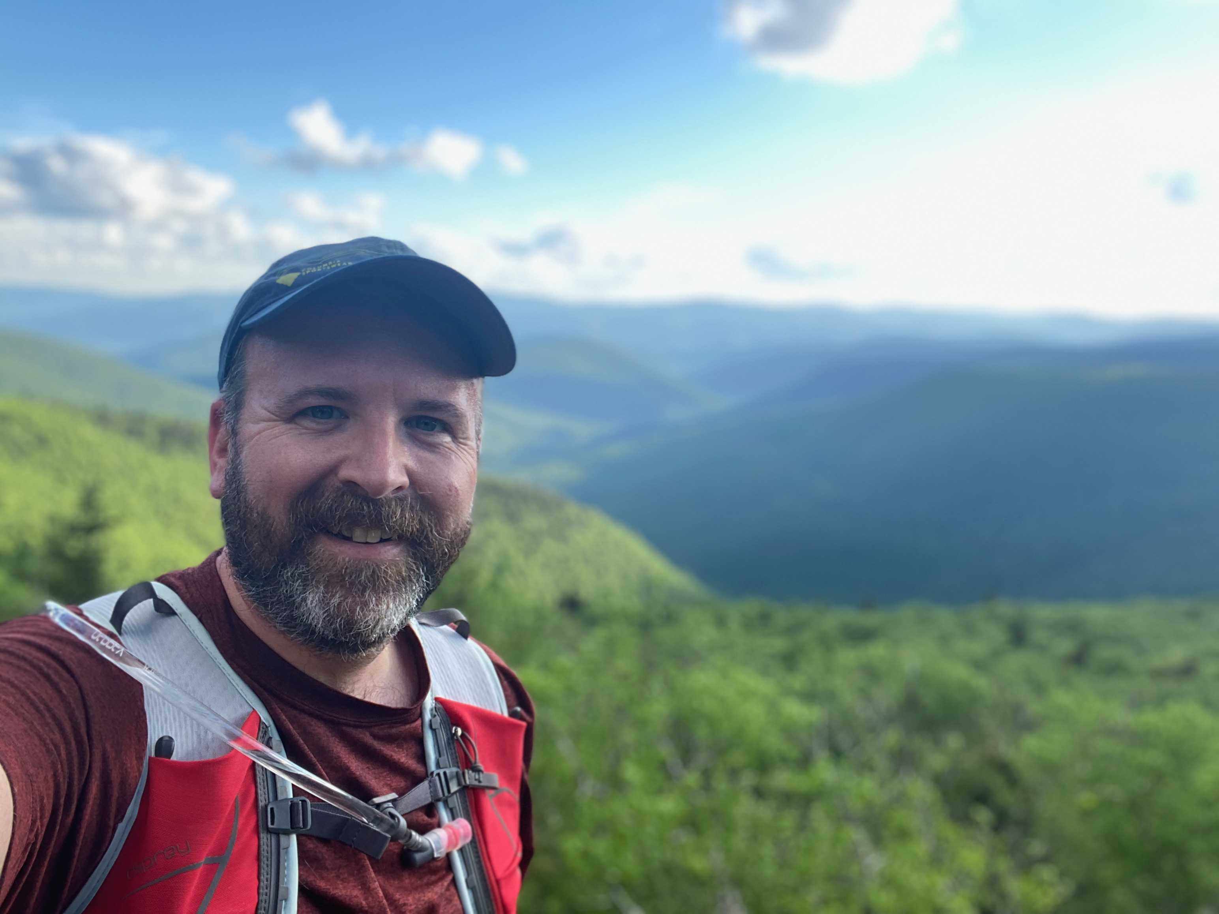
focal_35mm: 30
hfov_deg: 60.0
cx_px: 610
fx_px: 1056
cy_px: 457
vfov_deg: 46.8
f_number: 2.2
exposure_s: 1/122
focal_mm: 2.71
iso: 25
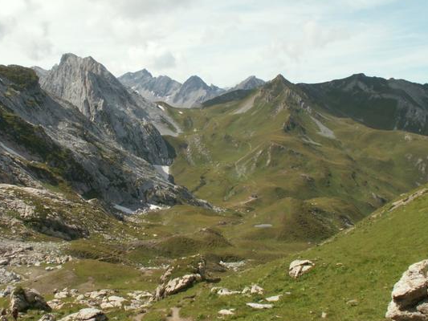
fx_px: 519
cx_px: 174
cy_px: 148
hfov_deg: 44.6
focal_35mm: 42
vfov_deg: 34.3
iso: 50
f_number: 6.3
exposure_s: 1/200
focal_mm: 5.86
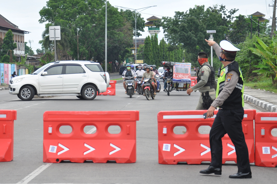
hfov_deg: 27.0
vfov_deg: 18.1
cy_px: 92
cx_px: 138
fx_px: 576
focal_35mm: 75
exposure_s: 1/320
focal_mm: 50
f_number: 6.3
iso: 200
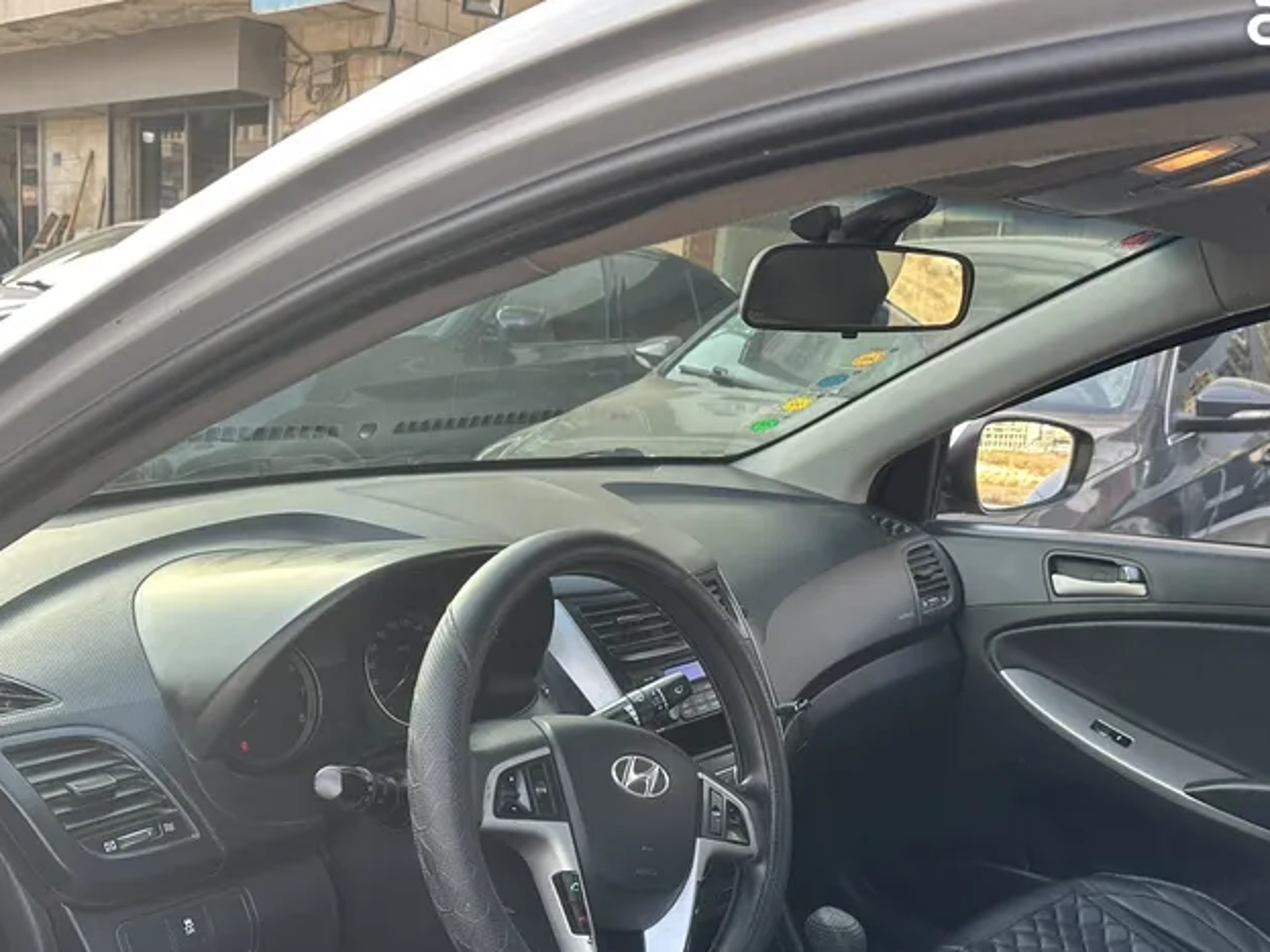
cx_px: 616
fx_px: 1357
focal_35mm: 37
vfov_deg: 38.0
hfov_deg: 50.1
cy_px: 665
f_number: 1.78
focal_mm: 6.86
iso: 64
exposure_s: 1/238
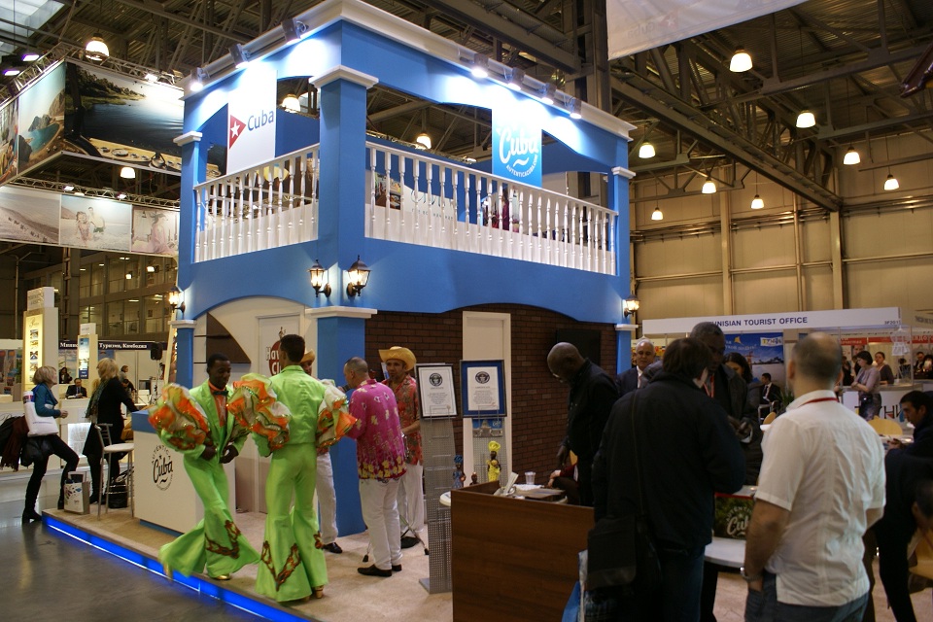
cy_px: 311
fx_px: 700
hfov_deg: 67.4
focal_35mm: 27
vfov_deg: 47.9
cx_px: 466
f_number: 3.5
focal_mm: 18
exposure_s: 1/30
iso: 125
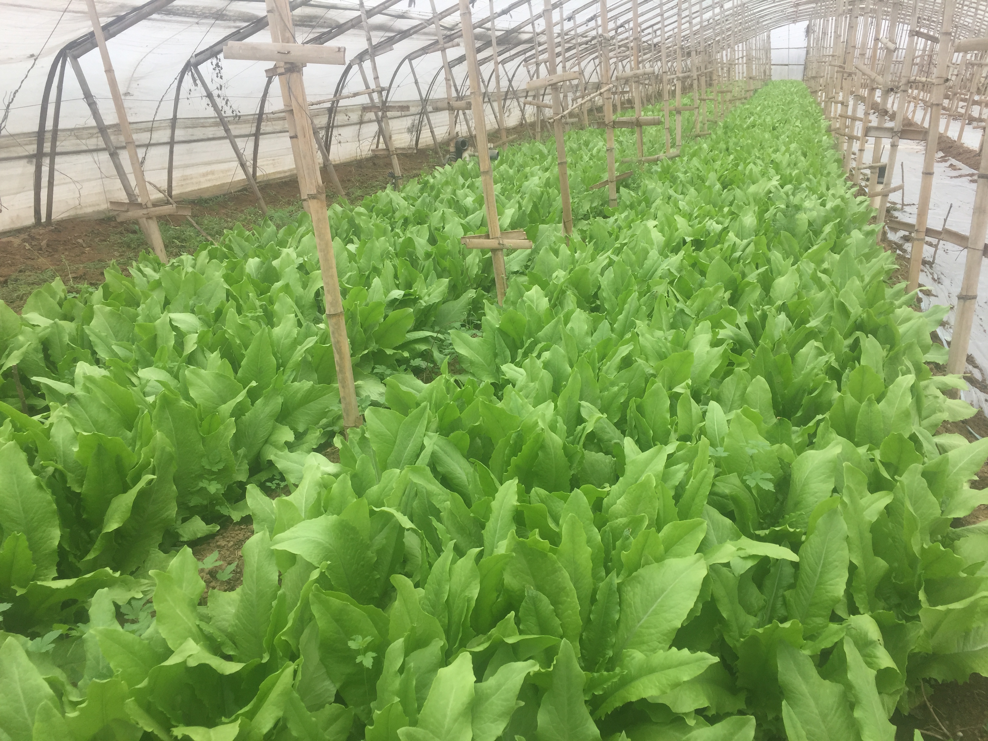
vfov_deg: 48.2
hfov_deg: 61.7
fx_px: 828
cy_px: 370
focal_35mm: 29
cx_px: 494
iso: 32
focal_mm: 4.15
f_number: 2.2
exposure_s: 1/465
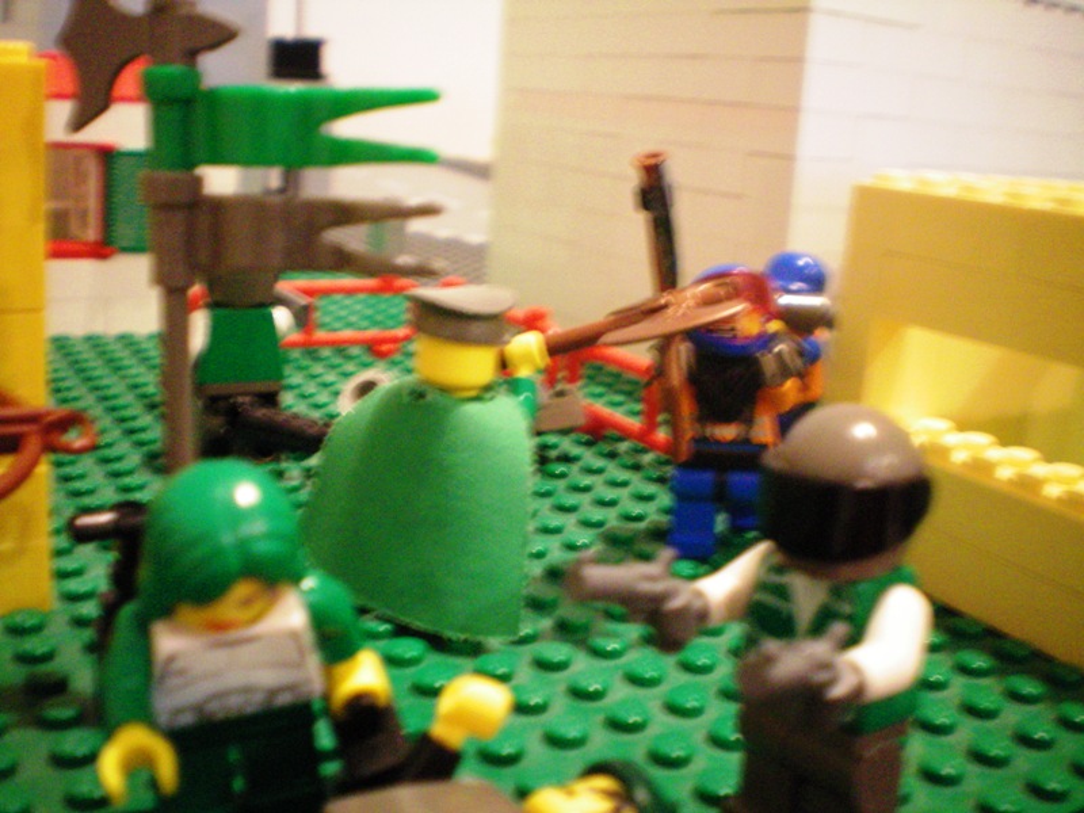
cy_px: 406
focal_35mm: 38
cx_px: 542
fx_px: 1190
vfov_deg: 37.7
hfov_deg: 49.0
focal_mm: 6.3
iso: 400
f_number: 3.1
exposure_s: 1/8
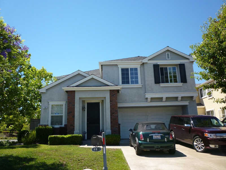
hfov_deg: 61.7
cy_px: 85
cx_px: 113
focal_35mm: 29
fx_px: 189
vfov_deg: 48.2
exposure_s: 1/500
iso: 80
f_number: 3.3
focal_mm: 5.2
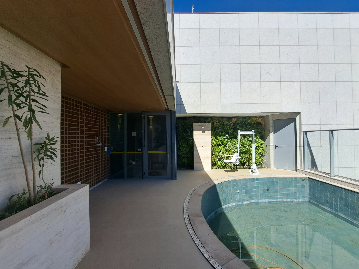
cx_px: 180
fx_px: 135
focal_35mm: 13
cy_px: 134
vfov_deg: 89.9
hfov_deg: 106.2
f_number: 2.2
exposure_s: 1/1477
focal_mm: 1.74
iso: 50
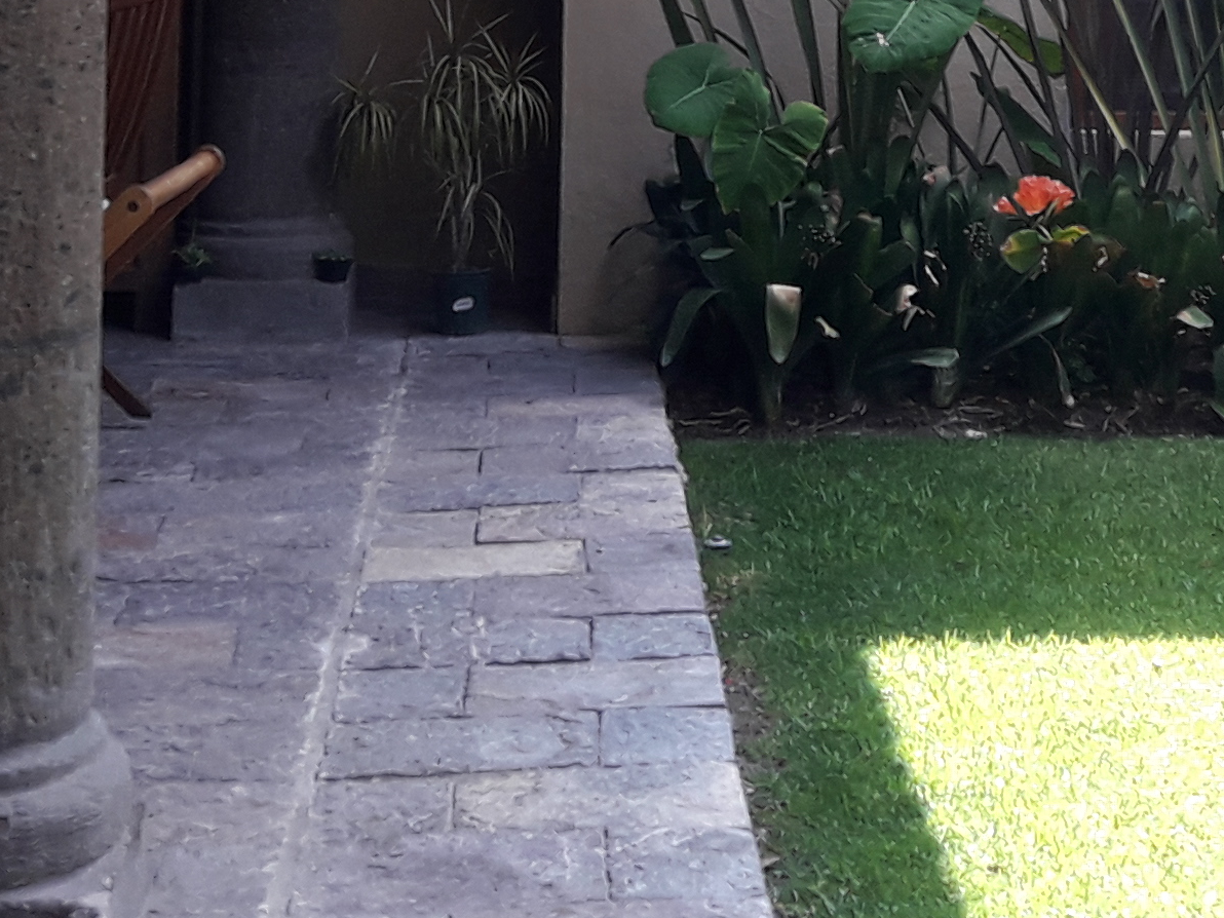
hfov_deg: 20.1
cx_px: 910
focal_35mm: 97
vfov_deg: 14.4
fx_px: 3430
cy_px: -361
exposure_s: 1/179
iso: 40
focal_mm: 3.7
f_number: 1.9
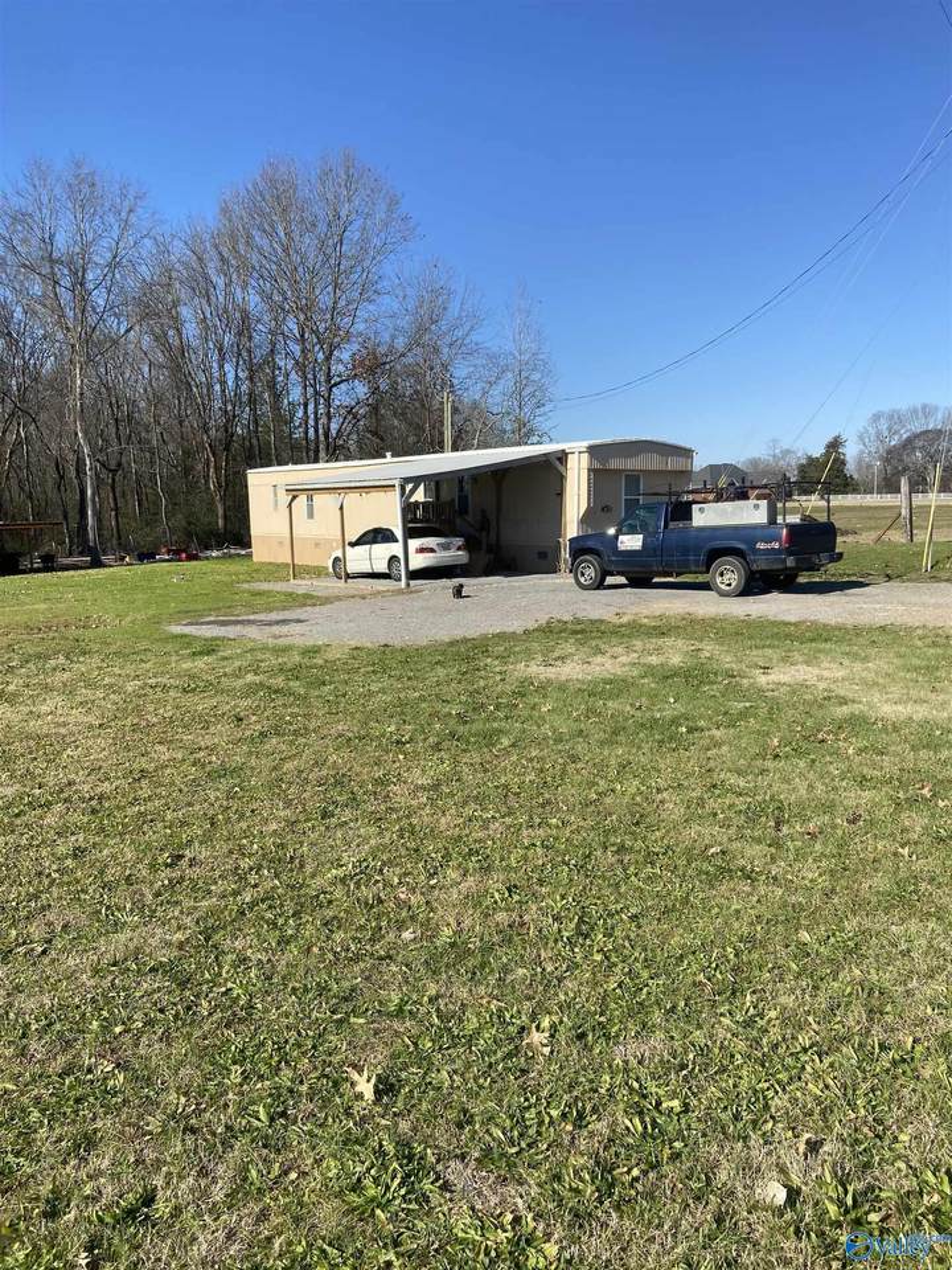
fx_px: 953
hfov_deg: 53.1
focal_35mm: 26
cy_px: 635
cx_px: 476
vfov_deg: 67.3
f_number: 1.8
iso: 32
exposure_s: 1/2358
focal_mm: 4.25
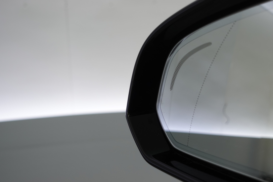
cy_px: 91
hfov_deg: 53.1
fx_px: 273
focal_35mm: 36
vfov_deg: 36.9
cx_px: 136
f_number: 2.8
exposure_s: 1/40
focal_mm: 13.94
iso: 160
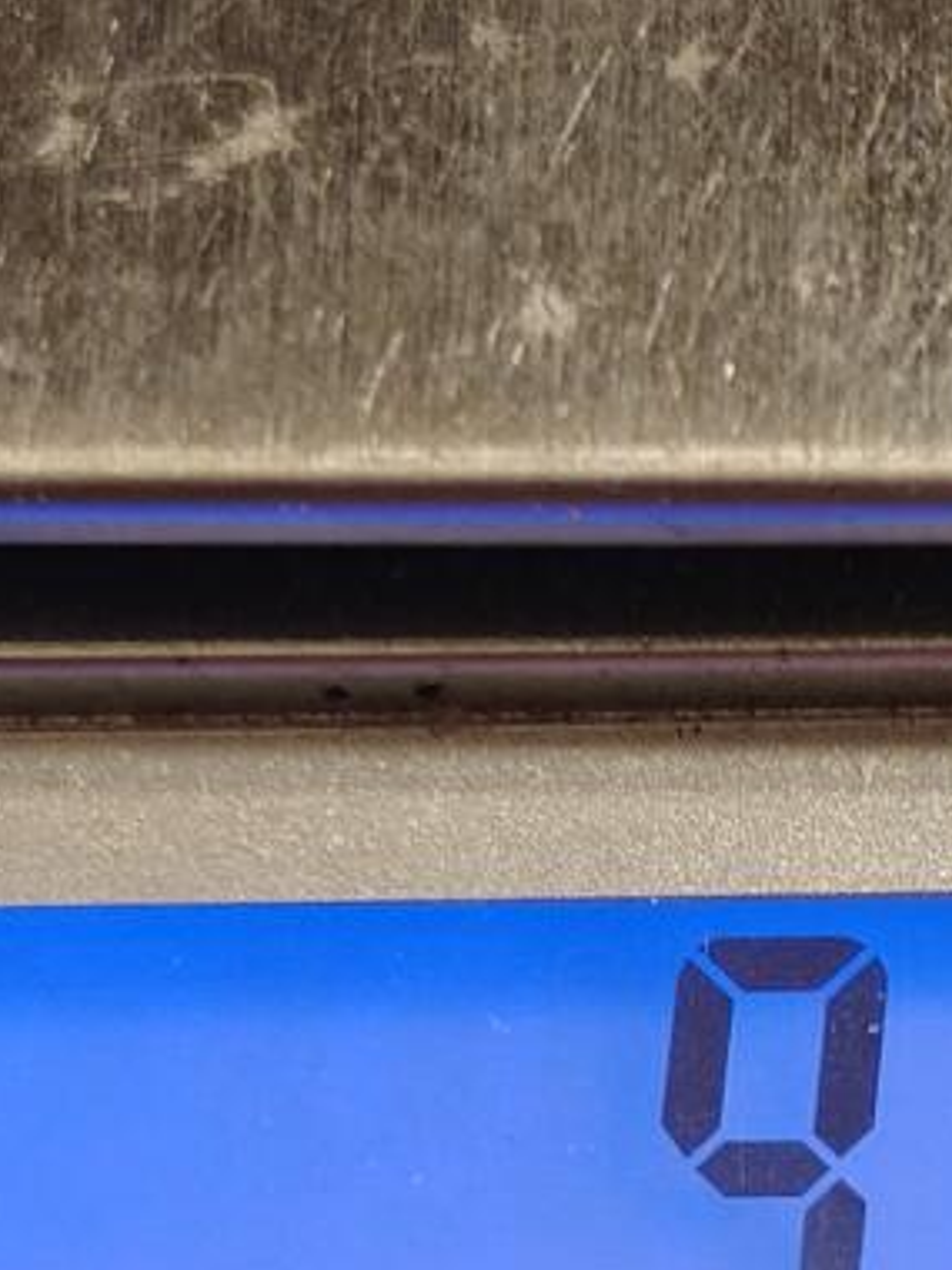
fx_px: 3997
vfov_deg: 17.9
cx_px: 792
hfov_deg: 13.5
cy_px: 966
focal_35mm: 109
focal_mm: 6.06
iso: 250
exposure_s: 1/156
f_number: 1.6
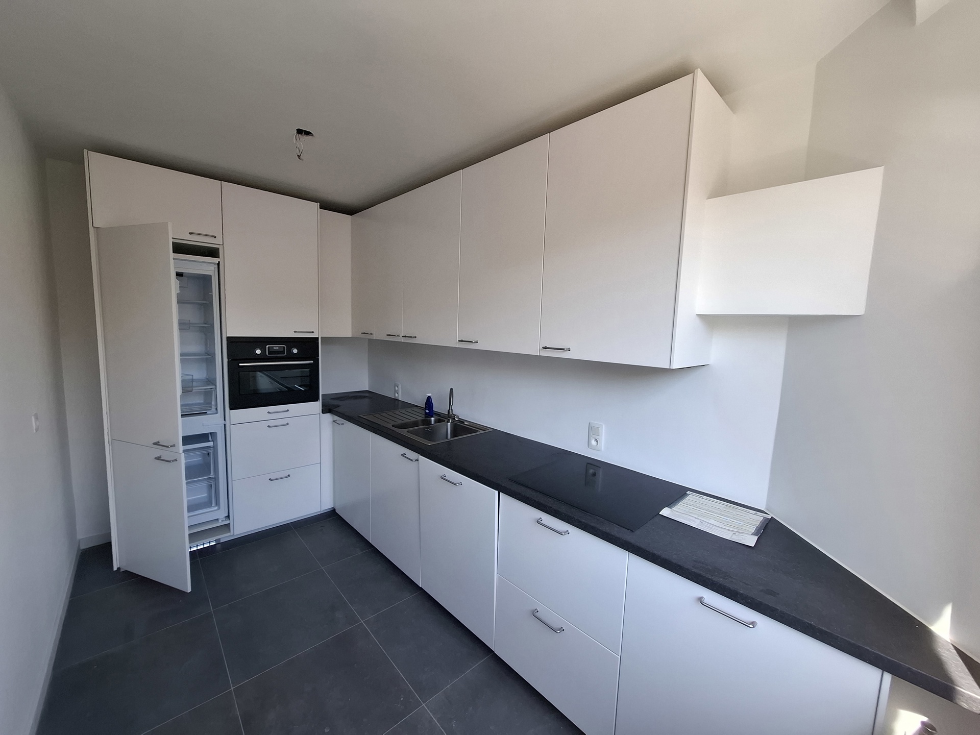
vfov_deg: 89.9
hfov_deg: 106.2
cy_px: 368
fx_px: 368
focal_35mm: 13
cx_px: 490
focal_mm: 1.74
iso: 50
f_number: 2.2
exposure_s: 1/50
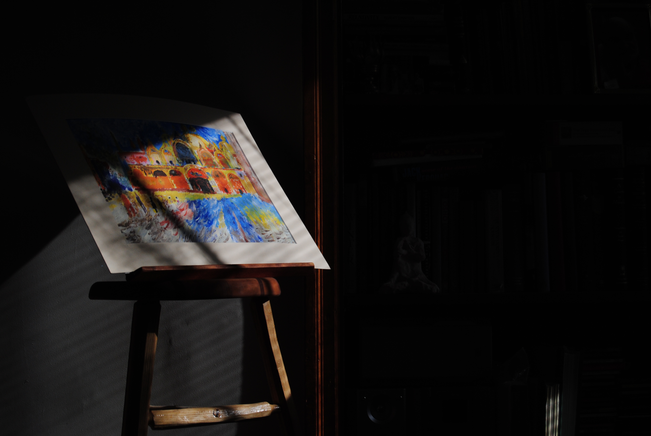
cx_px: 326
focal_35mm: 82
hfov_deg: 24.6
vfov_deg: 16.6
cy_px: 218
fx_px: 1494
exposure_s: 1/1000
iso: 200
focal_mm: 55
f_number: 5.6
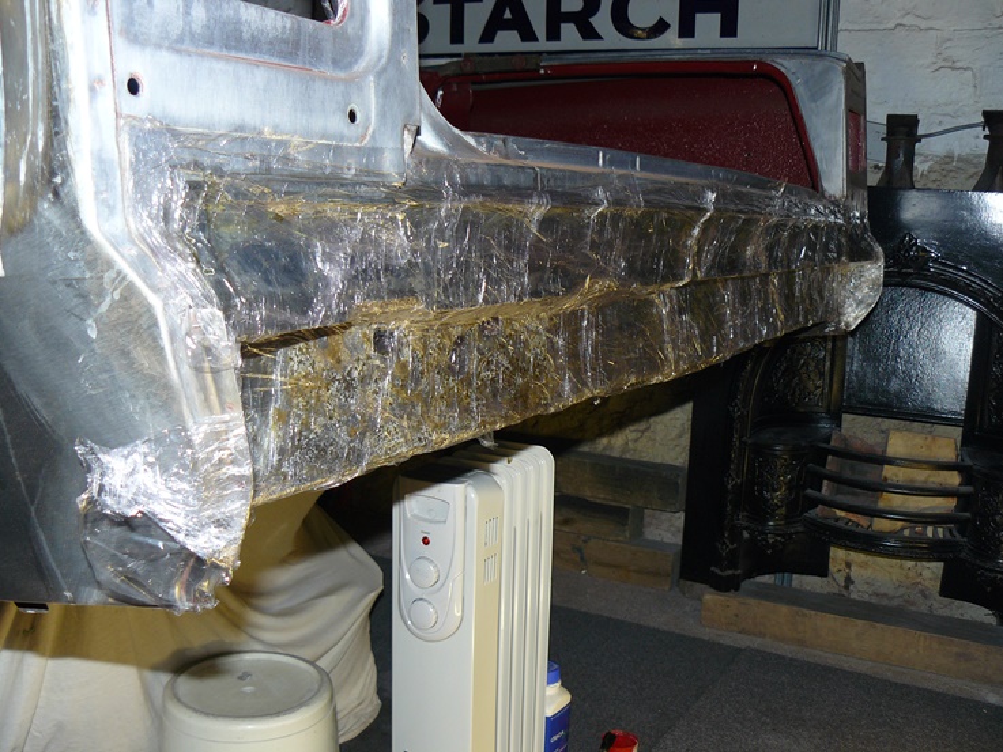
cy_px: 376
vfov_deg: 39.7
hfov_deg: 51.3
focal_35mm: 36
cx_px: 502
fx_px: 1043
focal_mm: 6
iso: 100
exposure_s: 1/30
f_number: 2.8
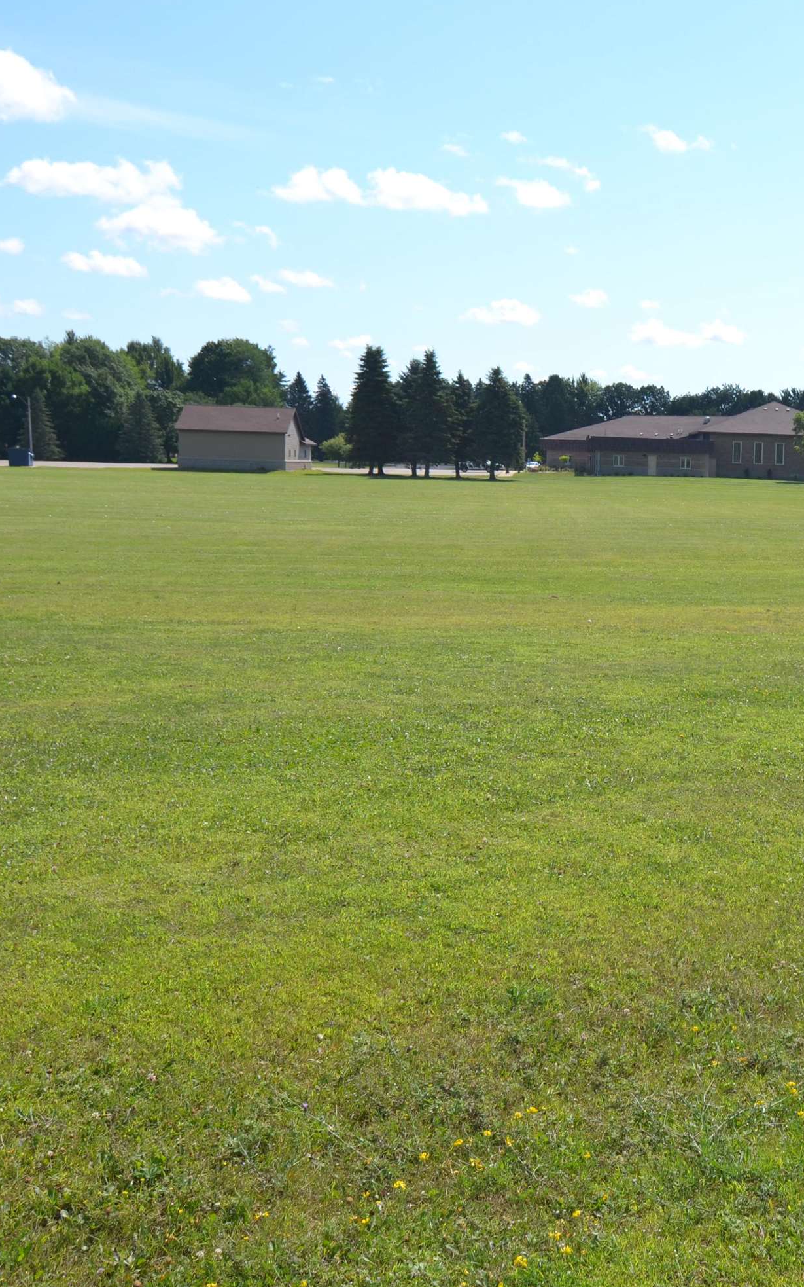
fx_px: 1507
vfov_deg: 46.2
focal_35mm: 43
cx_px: 758
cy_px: 654
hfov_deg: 28.4
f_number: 8
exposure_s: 1/320
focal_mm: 18
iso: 100
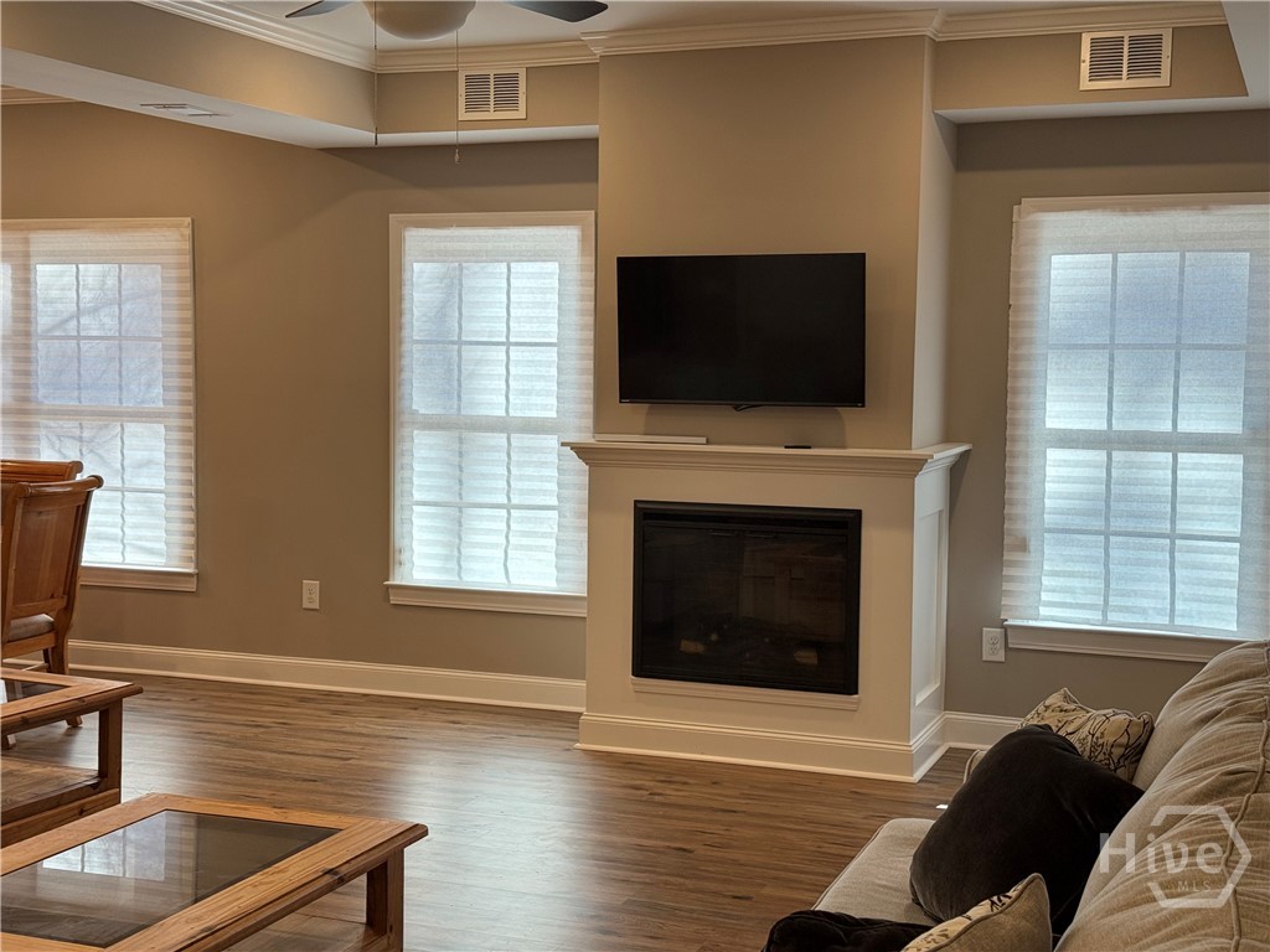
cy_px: 476
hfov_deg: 39.7
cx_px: 635
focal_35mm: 48
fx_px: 1761
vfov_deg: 30.3
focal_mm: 6.76
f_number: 1.78
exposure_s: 1/120
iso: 64
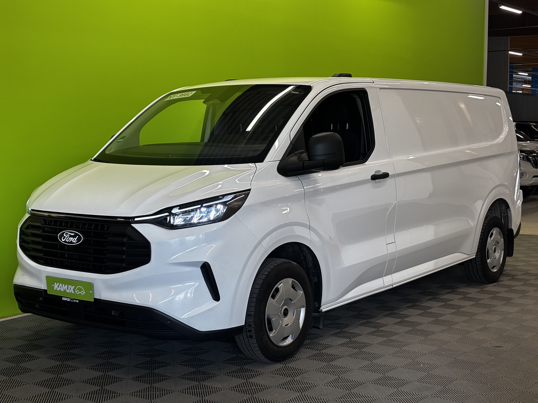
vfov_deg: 28.0
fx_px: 808
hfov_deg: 36.8
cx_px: 269
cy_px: 202
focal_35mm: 52
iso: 32
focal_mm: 5.96
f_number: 1.6
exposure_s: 1/100
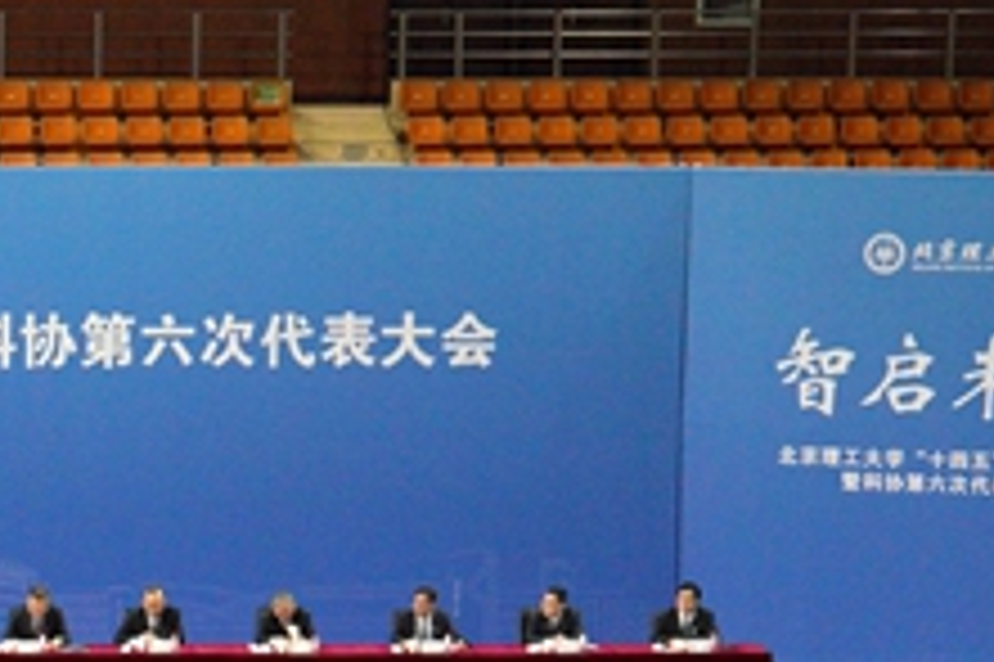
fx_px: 4414
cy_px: 844
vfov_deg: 8.5
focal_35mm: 160
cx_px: -270
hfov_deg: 12.5
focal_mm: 35
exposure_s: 1/100
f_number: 8
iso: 1600
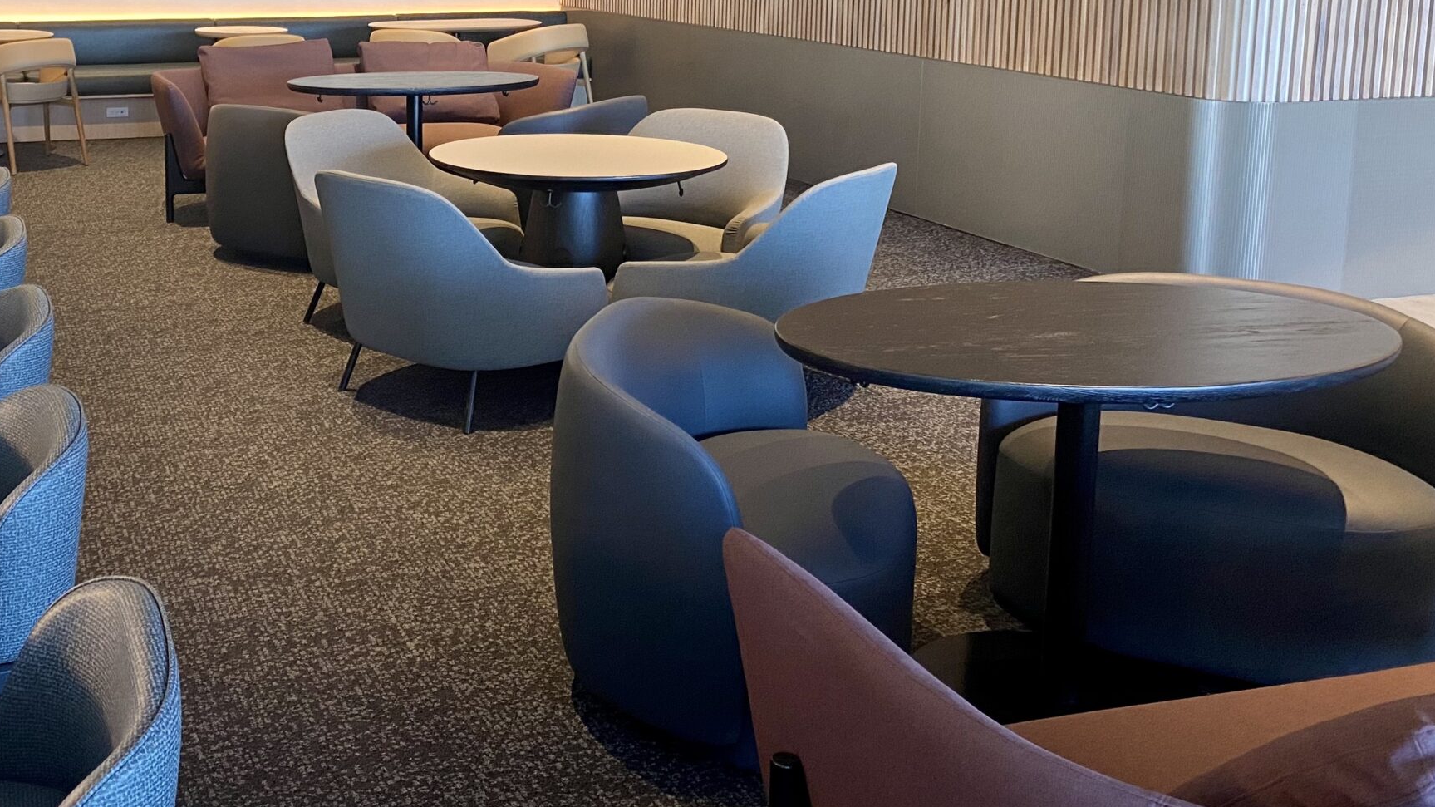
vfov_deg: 27.7
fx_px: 1598
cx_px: 387
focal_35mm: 42
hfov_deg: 46.9
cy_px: 157
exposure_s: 1/60
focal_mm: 4.25
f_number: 1.8
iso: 100
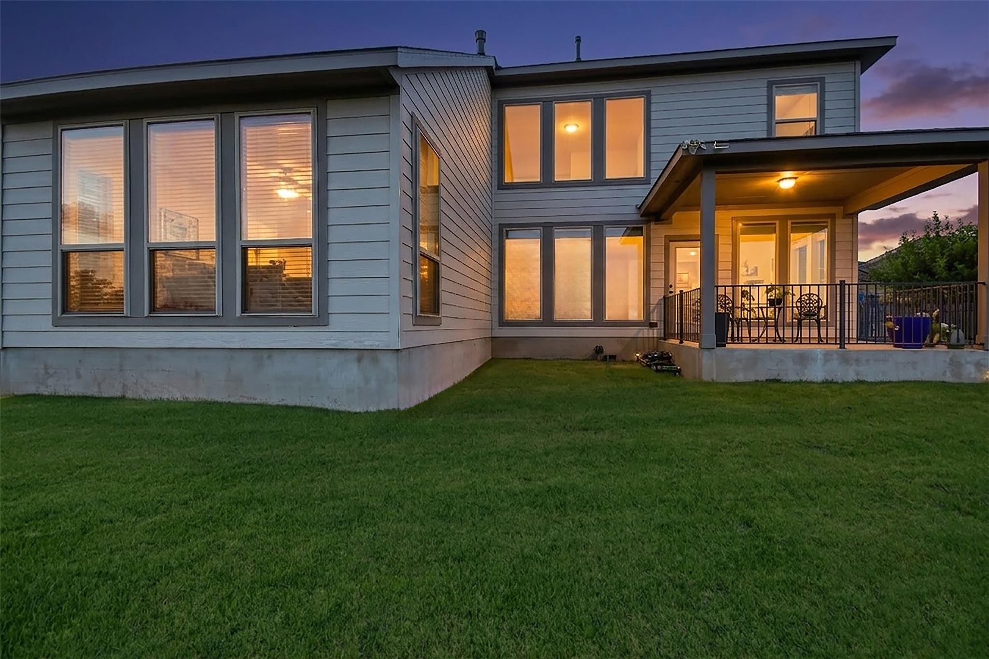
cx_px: 494
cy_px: 330
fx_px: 412
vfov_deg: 77.3
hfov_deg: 100.4
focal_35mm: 15
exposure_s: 1/20
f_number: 8
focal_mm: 10
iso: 200
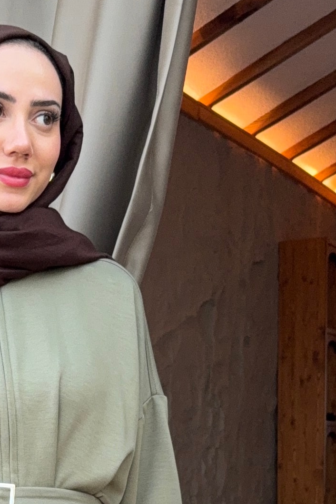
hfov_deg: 14.3
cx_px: 76
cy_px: 580
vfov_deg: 20.3
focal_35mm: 95
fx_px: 1330
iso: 100
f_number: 1.78
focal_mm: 6.76
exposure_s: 1/100
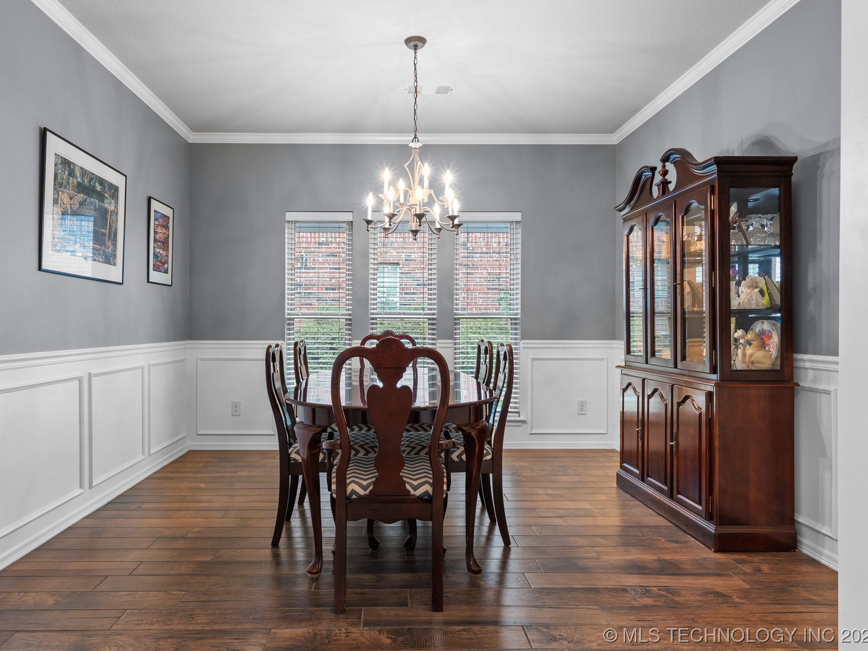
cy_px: 325
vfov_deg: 58.9
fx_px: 577
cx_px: 391
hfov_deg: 73.7
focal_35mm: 23
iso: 640
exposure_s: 1/2
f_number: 11
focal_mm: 21
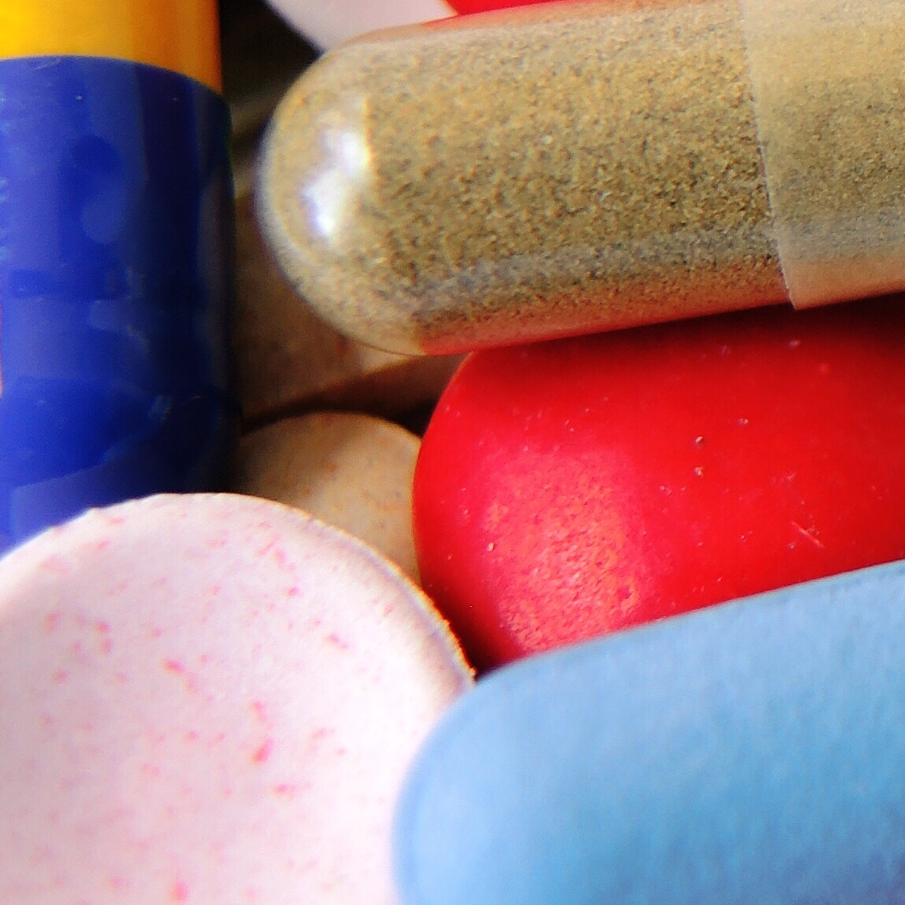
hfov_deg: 18.0
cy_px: 178
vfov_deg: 20.0
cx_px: 1359
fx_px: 2544
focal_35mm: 86
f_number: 2
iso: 80
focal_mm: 6
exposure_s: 1/8
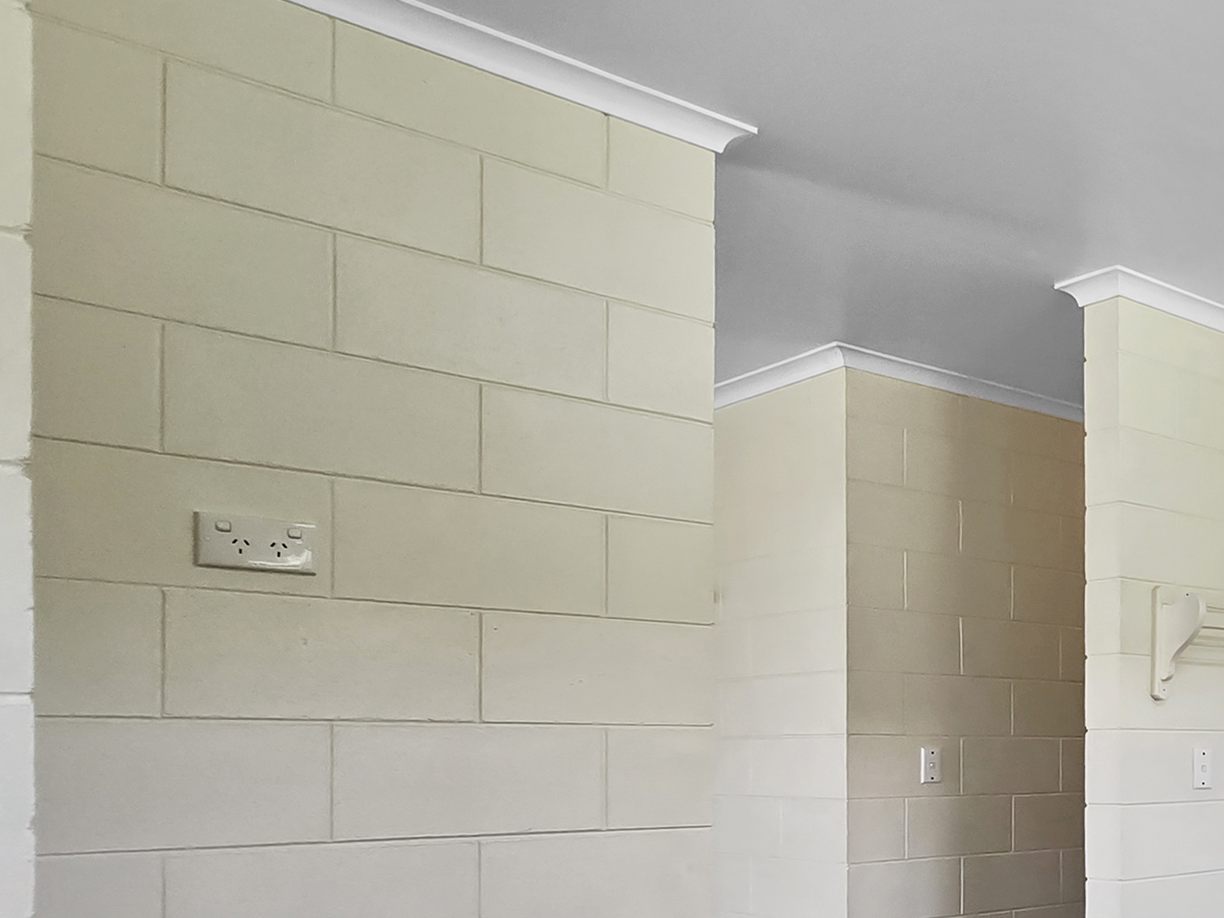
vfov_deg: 39.7
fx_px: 1167
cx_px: 1504
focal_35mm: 33
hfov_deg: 38.7
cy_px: 833
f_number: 2.2
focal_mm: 2.2
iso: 80
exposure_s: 1/100
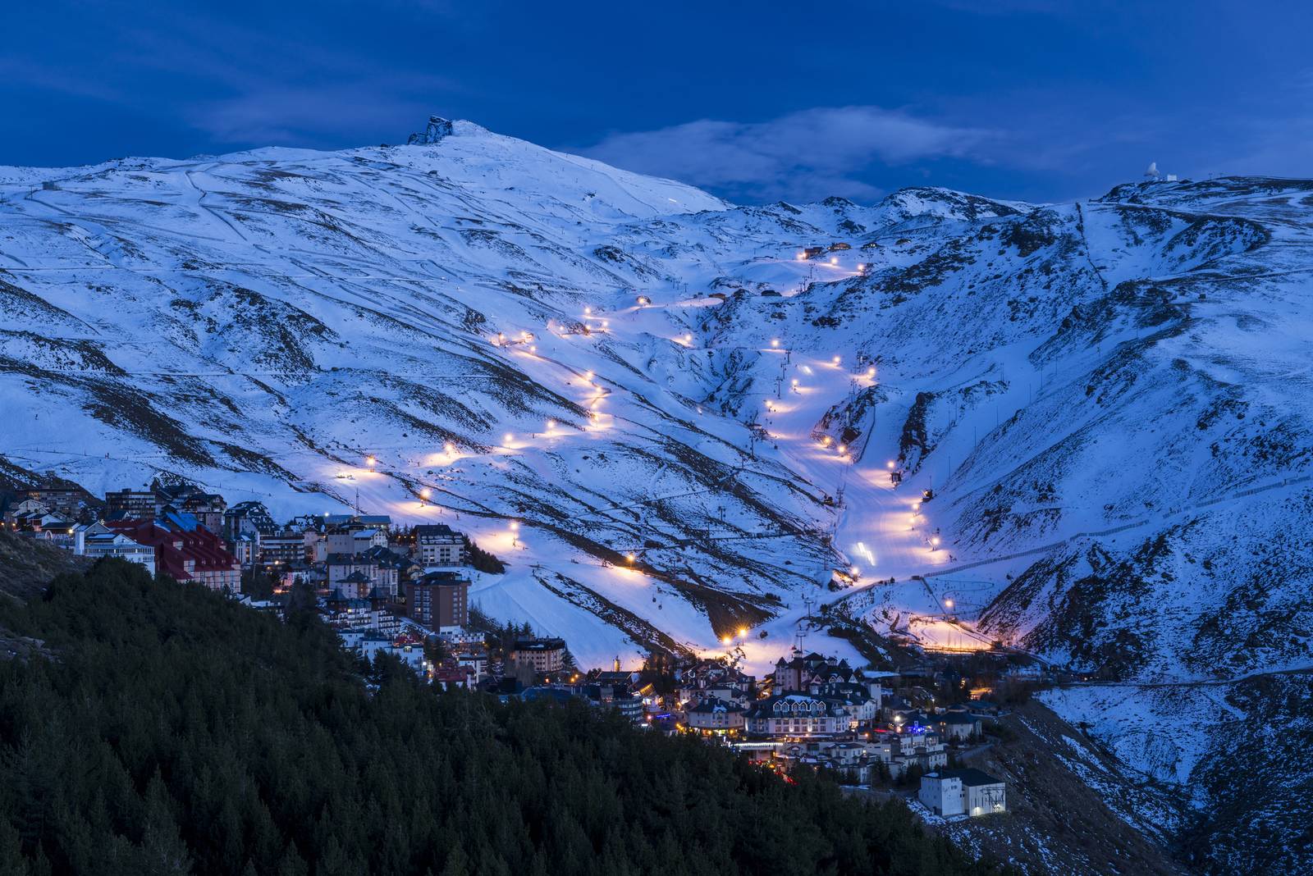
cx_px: 656
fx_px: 2189
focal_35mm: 60
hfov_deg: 33.4
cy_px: 438
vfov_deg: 22.6
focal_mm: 60
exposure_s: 8
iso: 100
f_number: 14
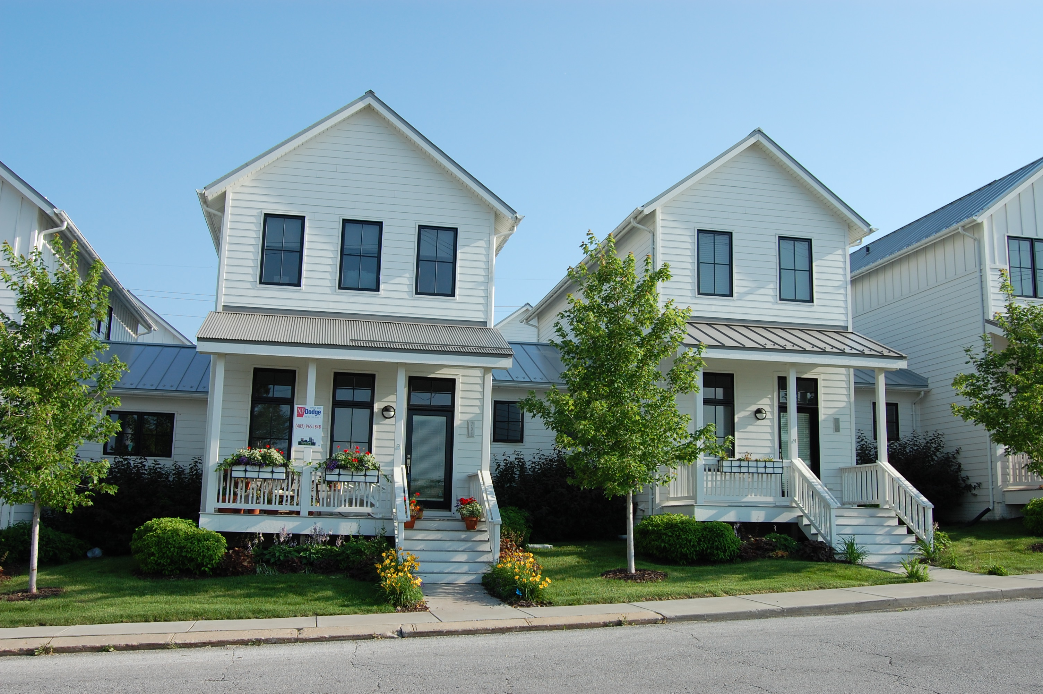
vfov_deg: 38.3
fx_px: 999
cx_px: 522
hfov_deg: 55.1
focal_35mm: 34
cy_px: 347
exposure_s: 1/250
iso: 200
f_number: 8
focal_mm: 23
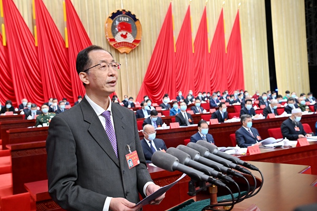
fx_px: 335
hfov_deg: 50.7
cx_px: 158
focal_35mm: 38
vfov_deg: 35.1
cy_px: 106
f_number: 5.6
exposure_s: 1/125
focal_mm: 38
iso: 1600
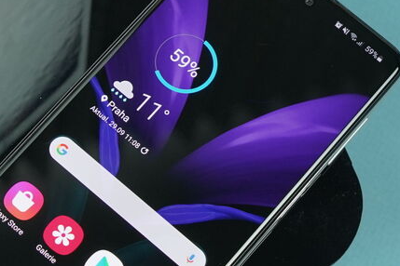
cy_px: 181
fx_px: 1044
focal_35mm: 94
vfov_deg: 14.5
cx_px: 149
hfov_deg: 21.6
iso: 1250
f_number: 6.3
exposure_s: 1/160
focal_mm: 42
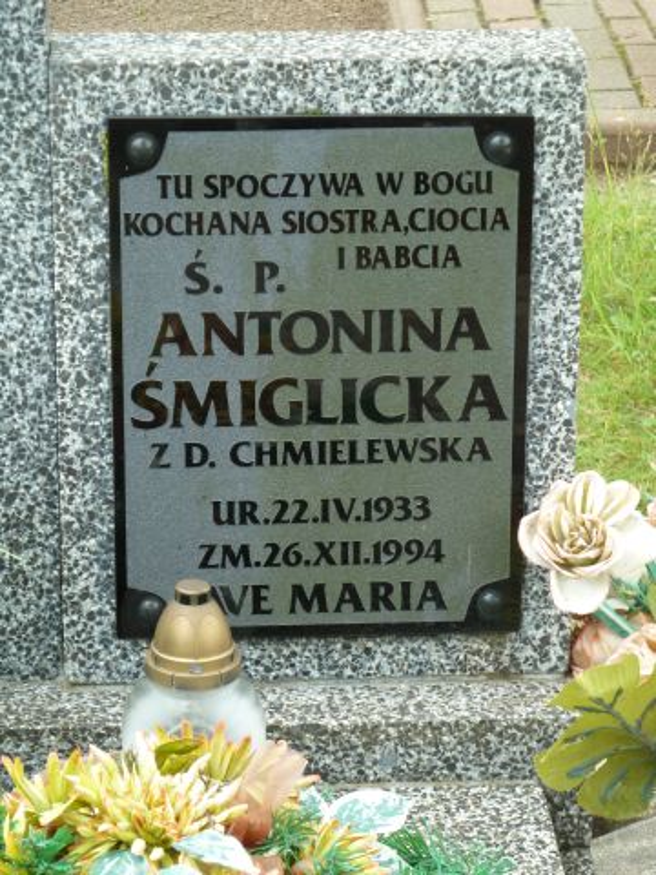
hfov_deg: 10.8
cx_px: 328
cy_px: 438
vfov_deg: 14.4
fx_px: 3462
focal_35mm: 137
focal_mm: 22.5
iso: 160
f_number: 4.5
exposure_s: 1/40
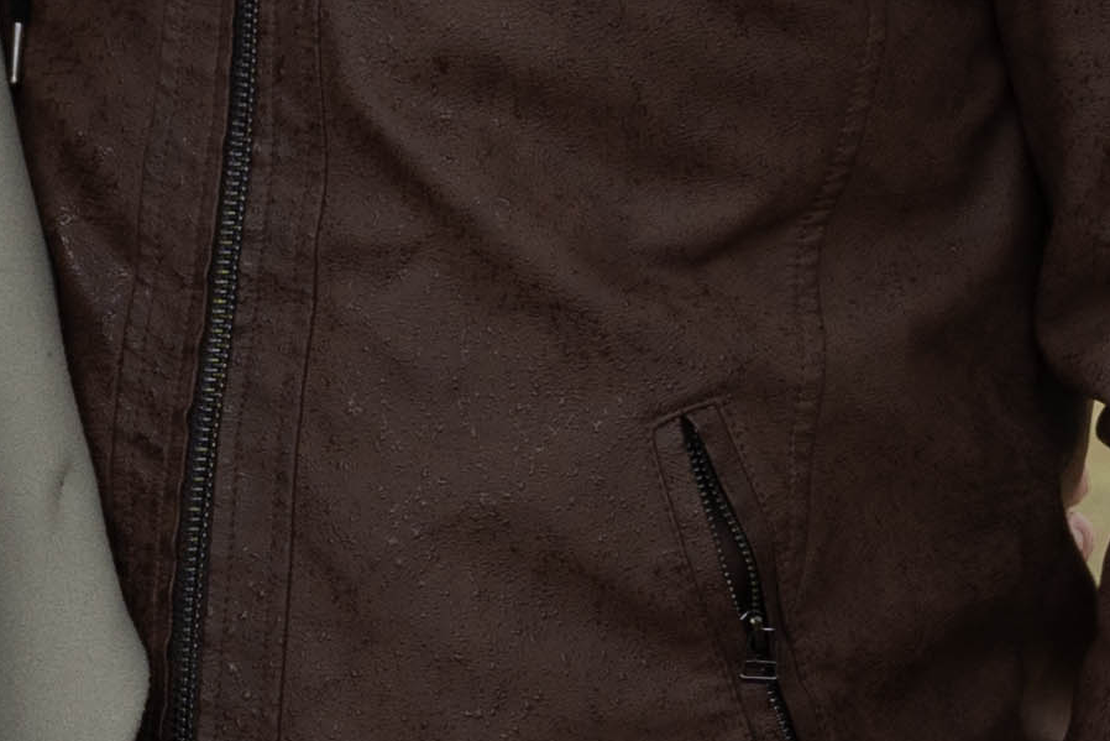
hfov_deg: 8.7
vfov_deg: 5.8
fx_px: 7277
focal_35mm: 236
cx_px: 104
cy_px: -22
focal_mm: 30.7
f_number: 2.8
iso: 160
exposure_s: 1/400
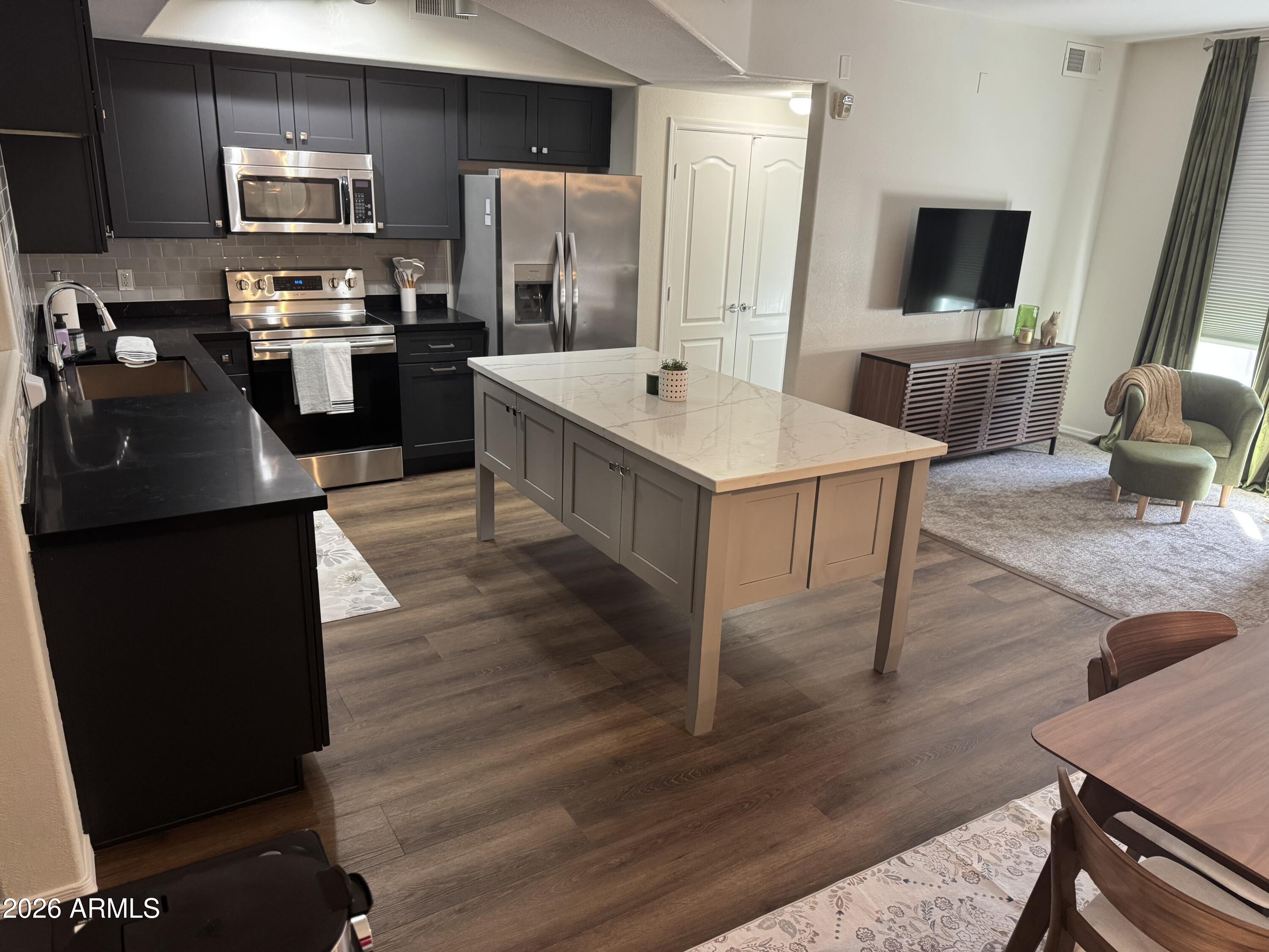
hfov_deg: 71.6
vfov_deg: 56.8
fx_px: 880
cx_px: 634
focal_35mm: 24
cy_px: 476
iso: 320
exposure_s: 1/60
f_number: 1.78
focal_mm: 6.76
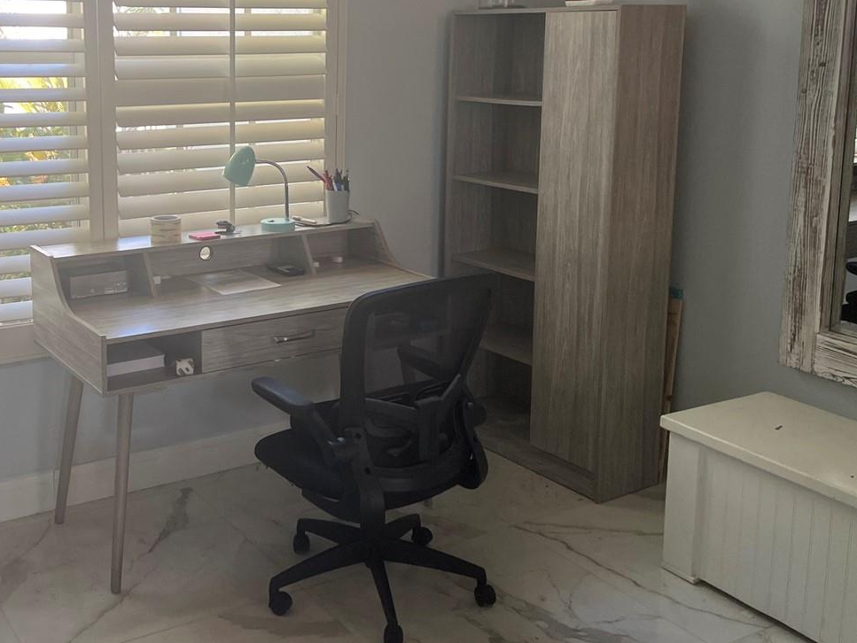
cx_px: 275
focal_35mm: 43
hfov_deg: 43.1
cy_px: 218
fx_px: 1065
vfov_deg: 33.3
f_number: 1.5
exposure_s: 1/60
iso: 80
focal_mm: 5.7
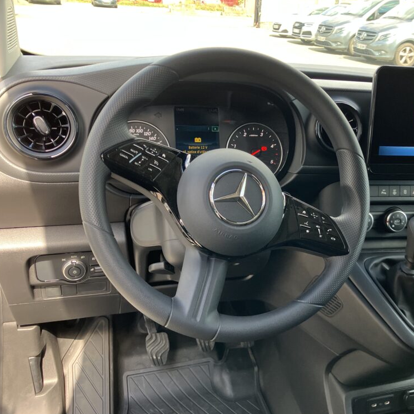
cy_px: 208
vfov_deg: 48.5
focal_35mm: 34
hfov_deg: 48.0
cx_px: 260
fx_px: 460
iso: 80
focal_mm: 3.99
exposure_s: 1/121
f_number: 1.8
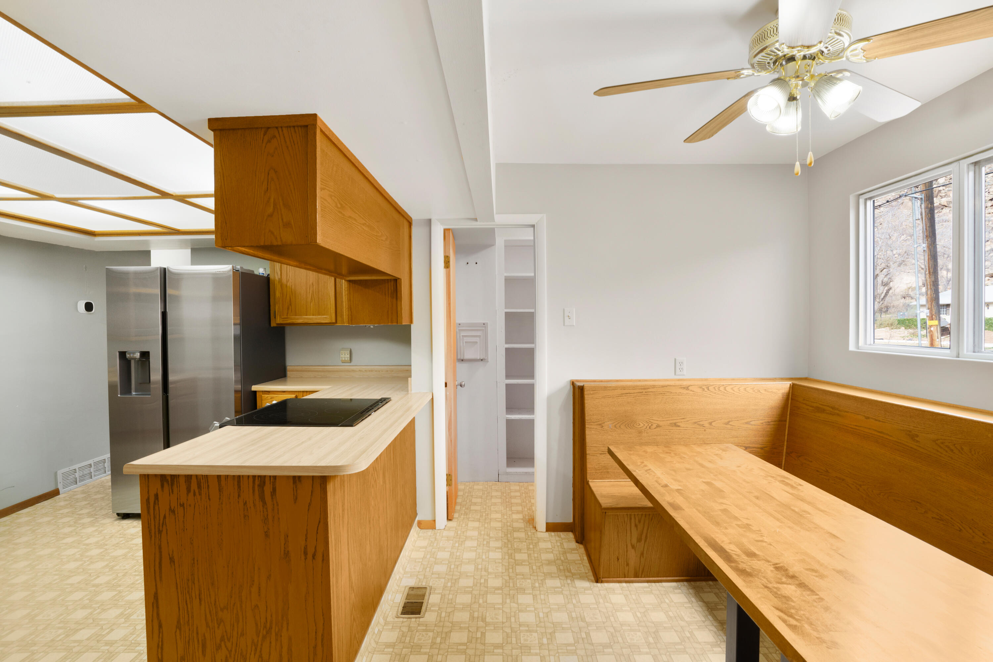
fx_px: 469
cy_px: 331
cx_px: 496
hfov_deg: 93.3
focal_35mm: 17
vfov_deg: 70.4
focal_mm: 17
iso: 250
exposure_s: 1/4
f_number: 9
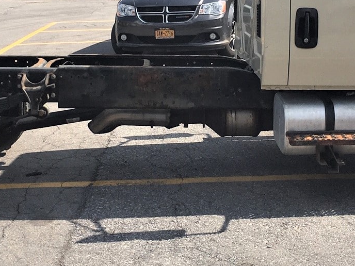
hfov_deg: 23.0
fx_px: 872
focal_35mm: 85
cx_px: 200
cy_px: 37
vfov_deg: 17.2
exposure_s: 1/1789
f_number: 2.2
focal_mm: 4.15
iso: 25
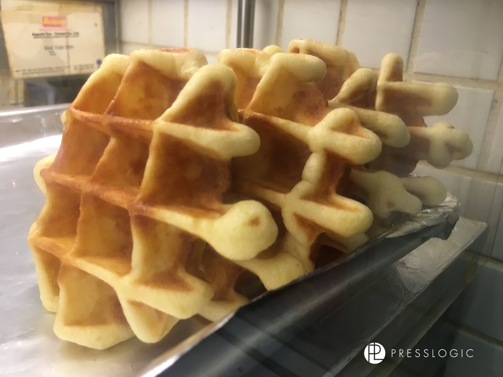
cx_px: 252
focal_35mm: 29
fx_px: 421
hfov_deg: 61.7
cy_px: 188
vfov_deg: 48.2
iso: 64
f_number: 2.2
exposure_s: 1/33
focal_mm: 4.15
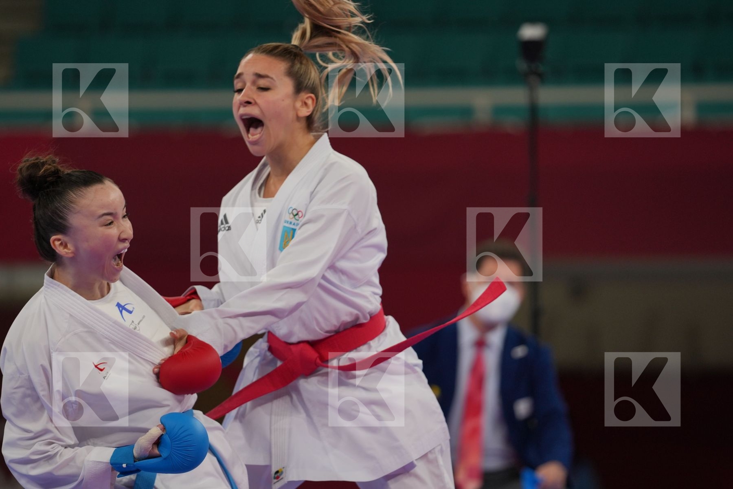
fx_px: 6108
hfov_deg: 6.9
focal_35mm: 300
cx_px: 366
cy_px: 244
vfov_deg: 4.6
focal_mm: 200
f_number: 2.8
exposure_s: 1/1000
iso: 400
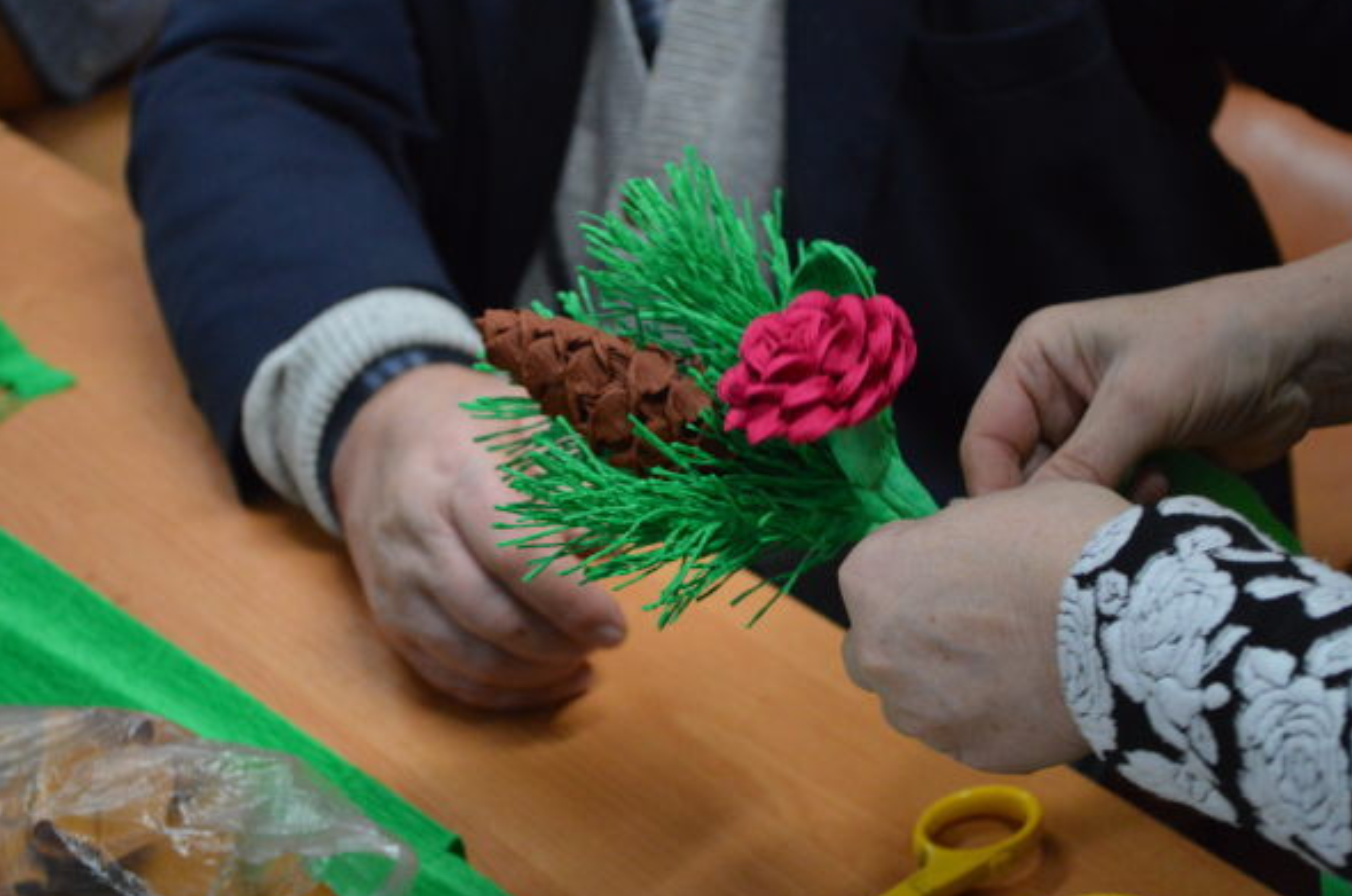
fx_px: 2774
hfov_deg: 27.4
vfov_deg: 18.3
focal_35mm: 74
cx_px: 676
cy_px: 451
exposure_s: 1/60
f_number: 5.3
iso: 3200
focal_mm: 48
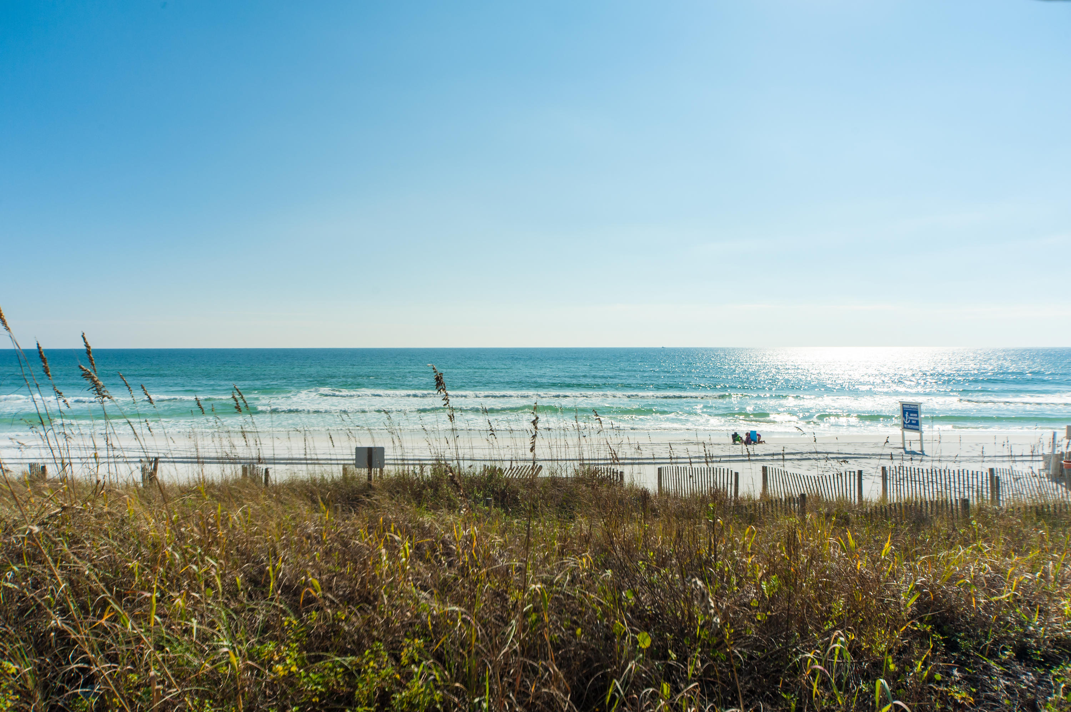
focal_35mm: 24
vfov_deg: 53.1
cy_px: 356
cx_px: 536
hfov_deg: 73.8
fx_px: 714
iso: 200
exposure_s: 1/1500
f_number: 8
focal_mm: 24
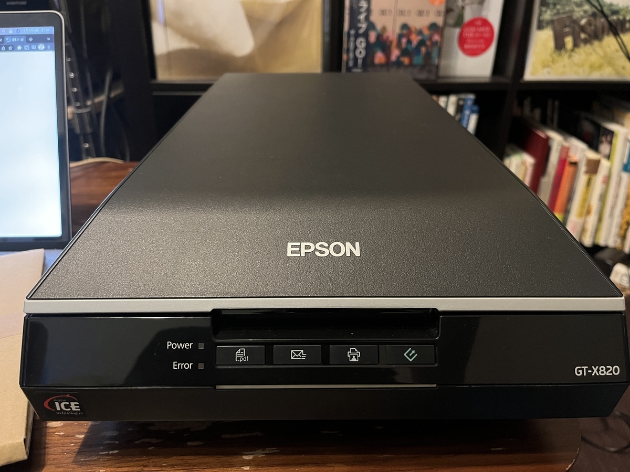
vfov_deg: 53.1
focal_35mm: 26
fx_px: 473
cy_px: 236
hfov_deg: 67.3
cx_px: 315
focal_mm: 5.1
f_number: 1.6
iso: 640
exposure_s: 1/30
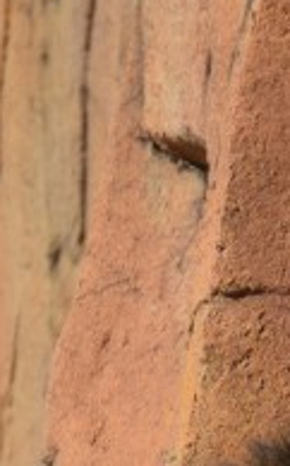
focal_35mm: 1616
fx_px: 20466
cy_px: 673
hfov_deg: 0.8
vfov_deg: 1.3
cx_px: 532
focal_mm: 200
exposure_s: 1/2000
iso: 360
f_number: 5.6
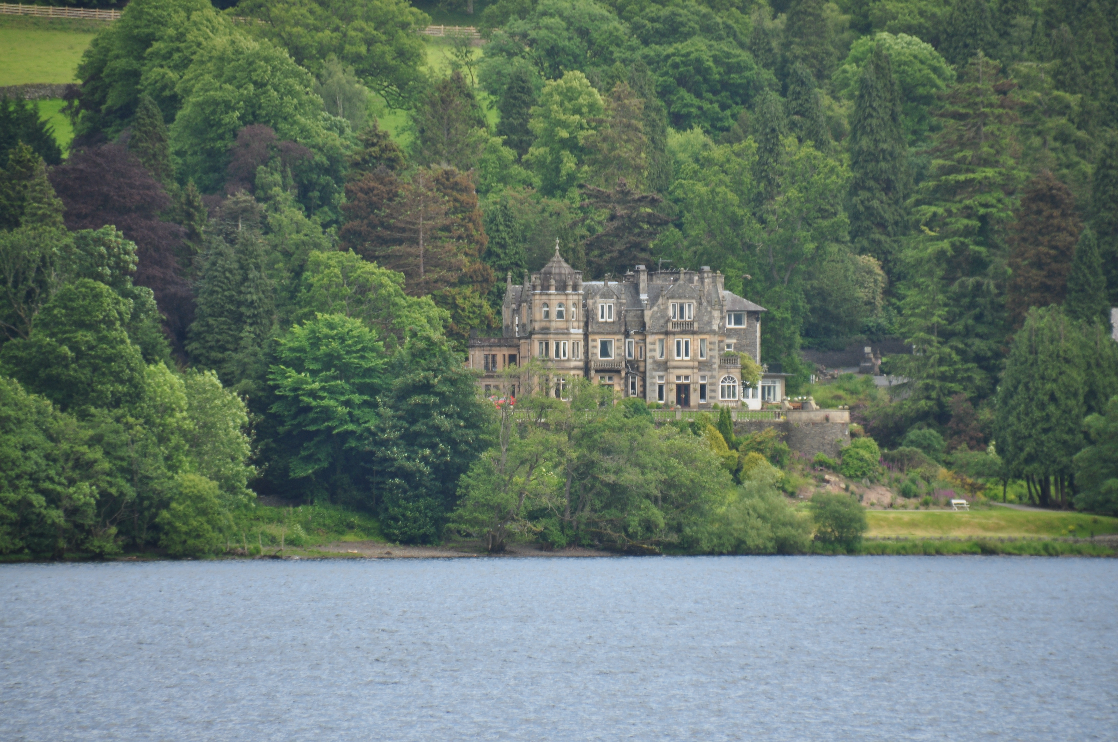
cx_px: 559
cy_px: 371
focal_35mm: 405
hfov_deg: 5.1
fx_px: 12562
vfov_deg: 3.4
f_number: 6.3
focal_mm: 270
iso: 200
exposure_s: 1/320
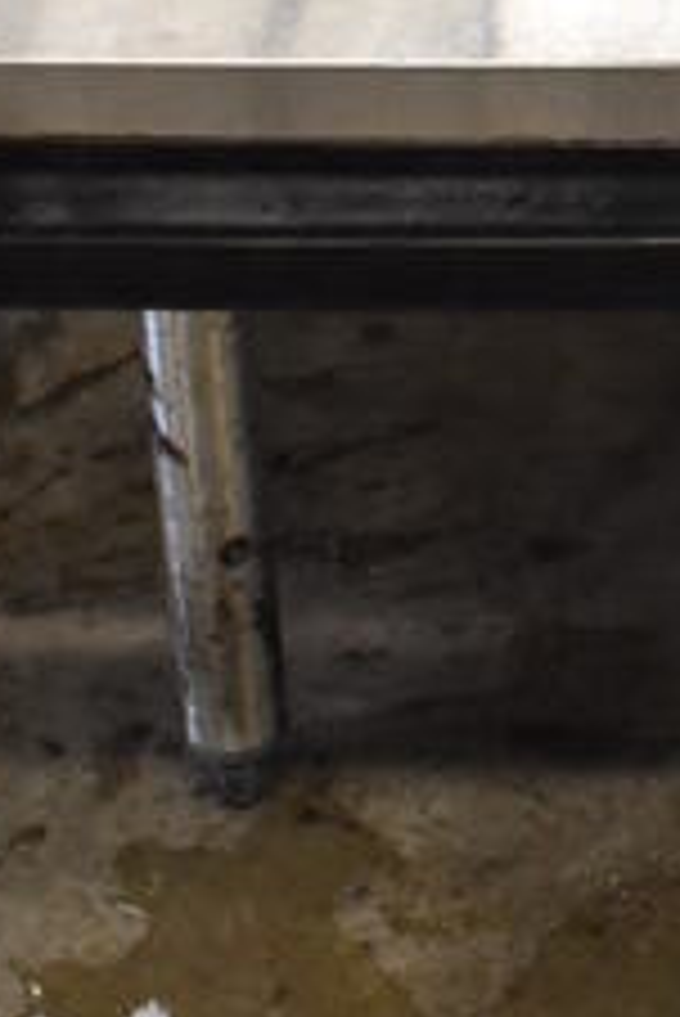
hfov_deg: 12.2
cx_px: 914
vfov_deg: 17.4
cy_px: -371
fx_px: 3083
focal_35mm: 109
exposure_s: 1/125
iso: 2200
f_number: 3.5
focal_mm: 18
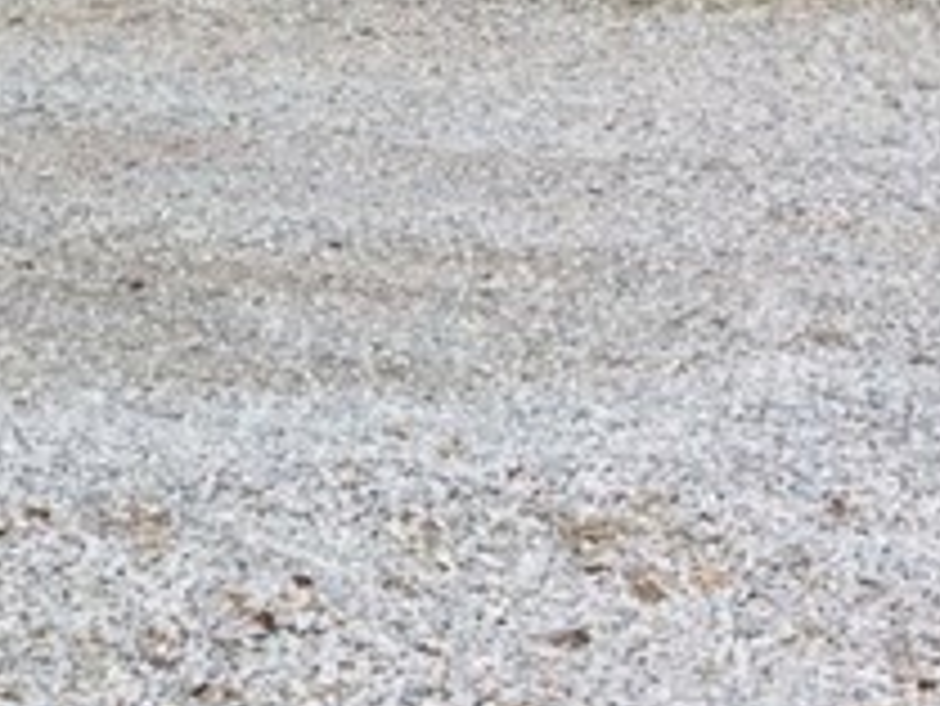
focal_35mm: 142
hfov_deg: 13.4
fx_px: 3858
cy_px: -306
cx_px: -306
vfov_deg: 10.2
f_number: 2.2
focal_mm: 4.15
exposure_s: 1/323
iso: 32
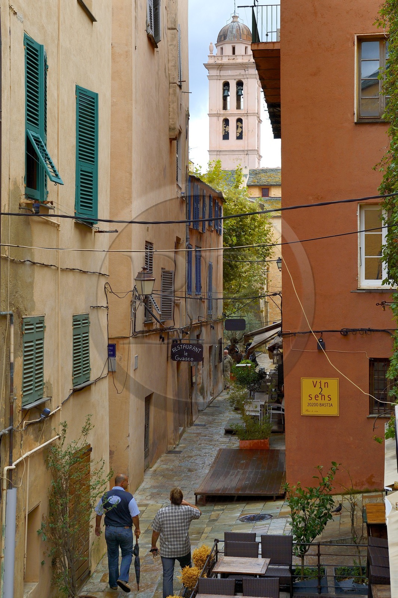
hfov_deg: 28.1
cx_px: 199
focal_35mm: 48
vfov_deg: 41.1
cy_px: 299
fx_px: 796
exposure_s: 1/320
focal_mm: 48
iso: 200
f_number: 7.1
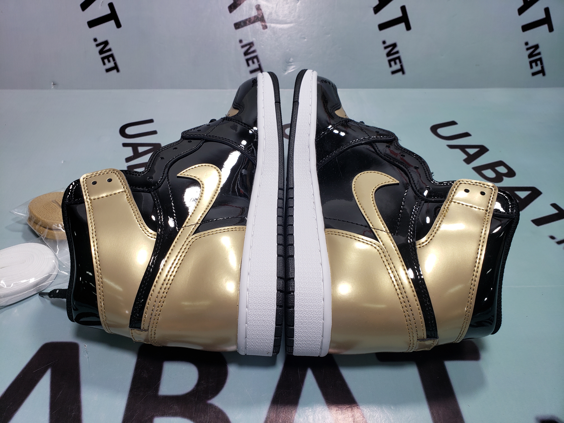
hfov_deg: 67.3
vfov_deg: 53.1
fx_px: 424
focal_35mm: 26
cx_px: 282
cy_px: 212
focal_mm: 4.3
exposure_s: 1/50
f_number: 2.4
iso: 50
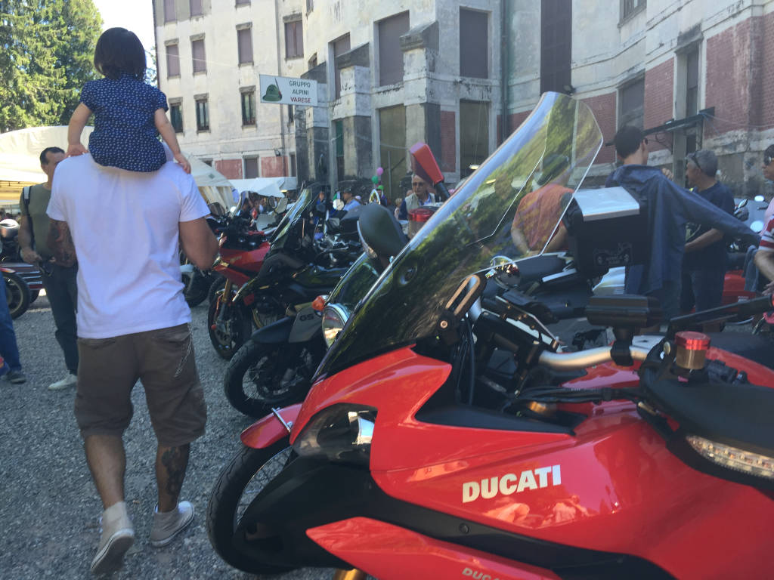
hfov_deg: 61.7
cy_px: 290
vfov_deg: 48.2
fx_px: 648
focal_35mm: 29
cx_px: 387
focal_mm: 4.15
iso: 32
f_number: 2.2
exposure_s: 1/173
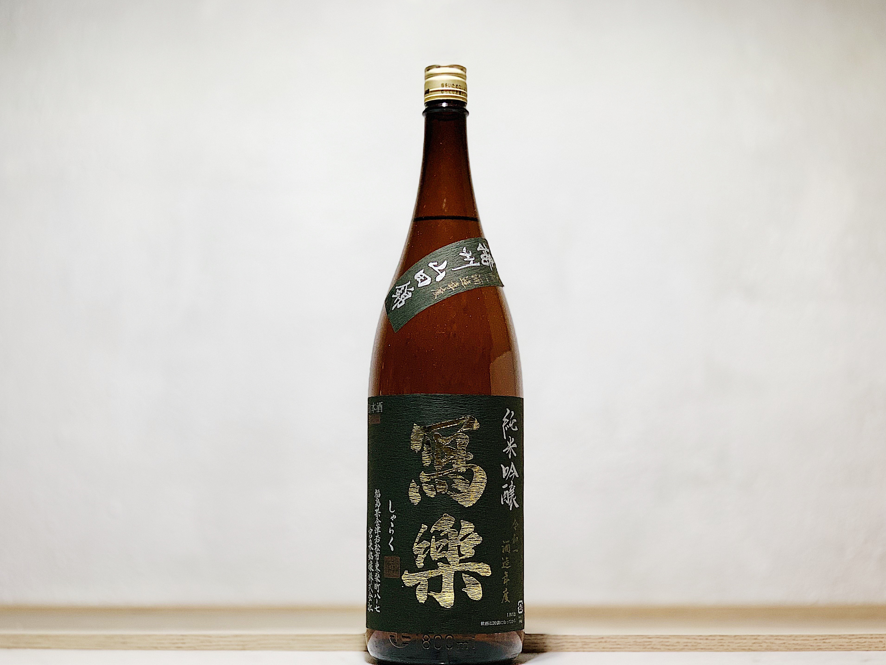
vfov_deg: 26.6
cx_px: 446
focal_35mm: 55
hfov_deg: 34.9
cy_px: 348
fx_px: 1408
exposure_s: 1/100
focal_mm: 6
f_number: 2.4
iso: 125
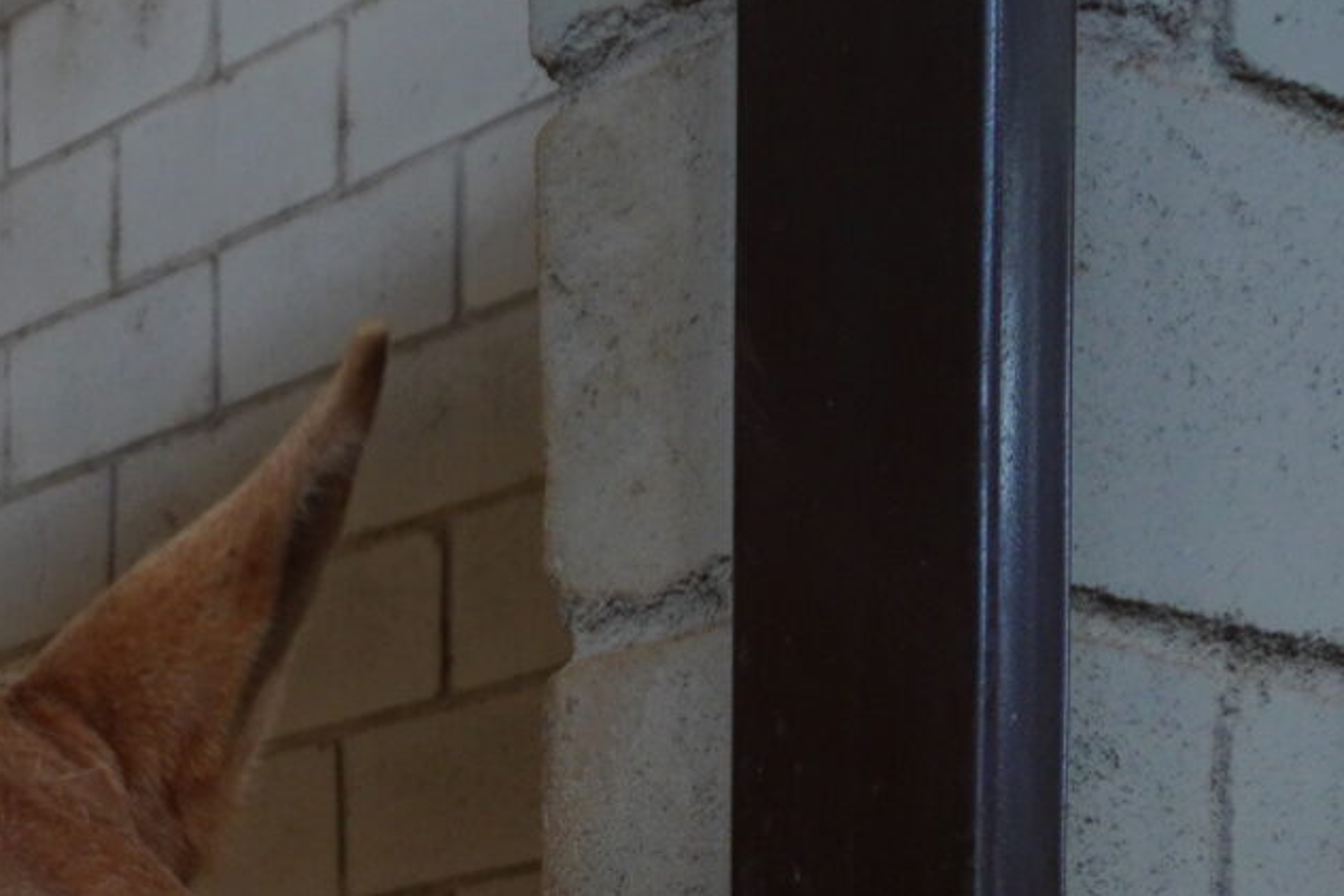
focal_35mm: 97
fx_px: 3621
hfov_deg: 19.4
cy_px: 1765
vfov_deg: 12.5
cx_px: -420
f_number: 5.6
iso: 200
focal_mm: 16
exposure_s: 1/40
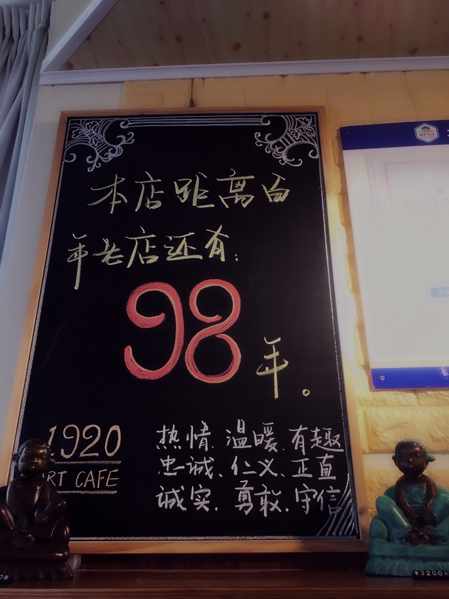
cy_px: 300
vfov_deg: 61.7
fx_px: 502
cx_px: 224
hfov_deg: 48.2
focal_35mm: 29
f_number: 2.2
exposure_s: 1/33
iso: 25
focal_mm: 4.15
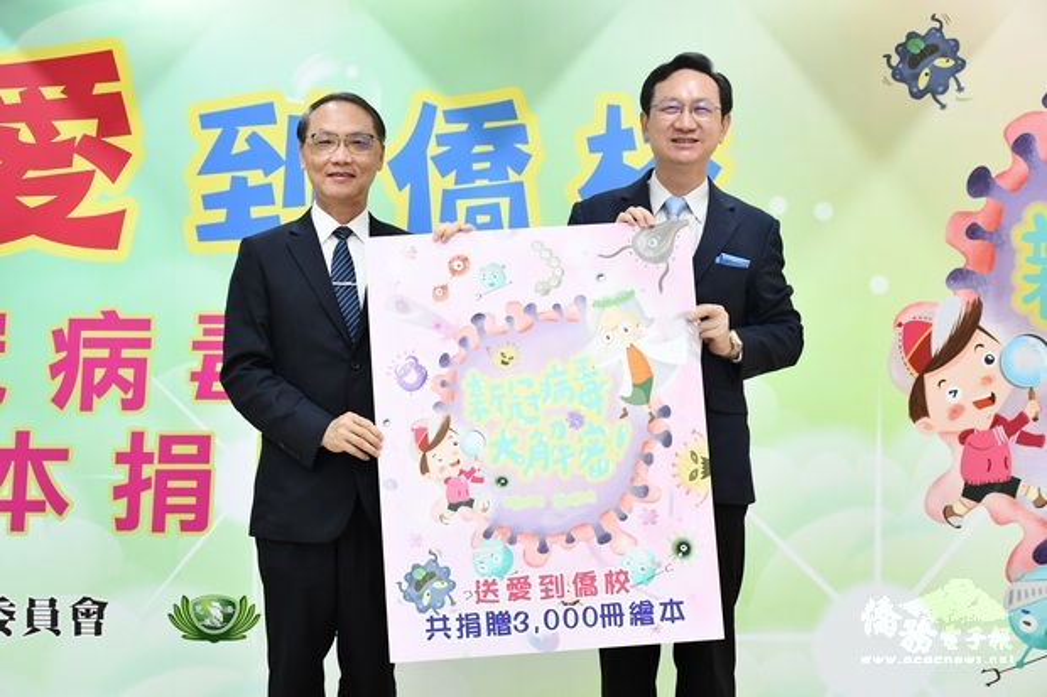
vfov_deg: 23.8
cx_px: 524
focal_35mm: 57
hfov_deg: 35.1
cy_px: 348
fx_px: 1657
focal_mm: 38
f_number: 4.2
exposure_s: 1/100
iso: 1600
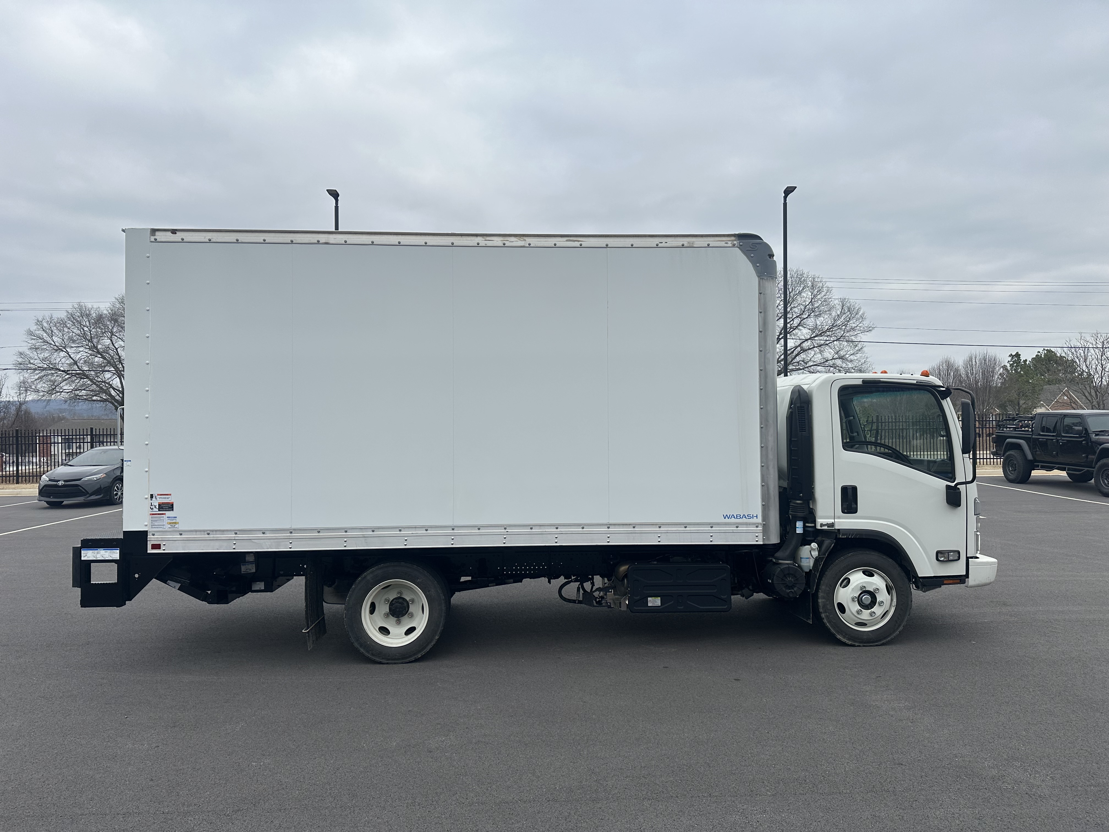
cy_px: 416
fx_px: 769
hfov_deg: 71.6
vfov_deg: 56.8
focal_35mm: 24
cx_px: 554
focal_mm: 6.86
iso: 80
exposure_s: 1/1095
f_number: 1.78
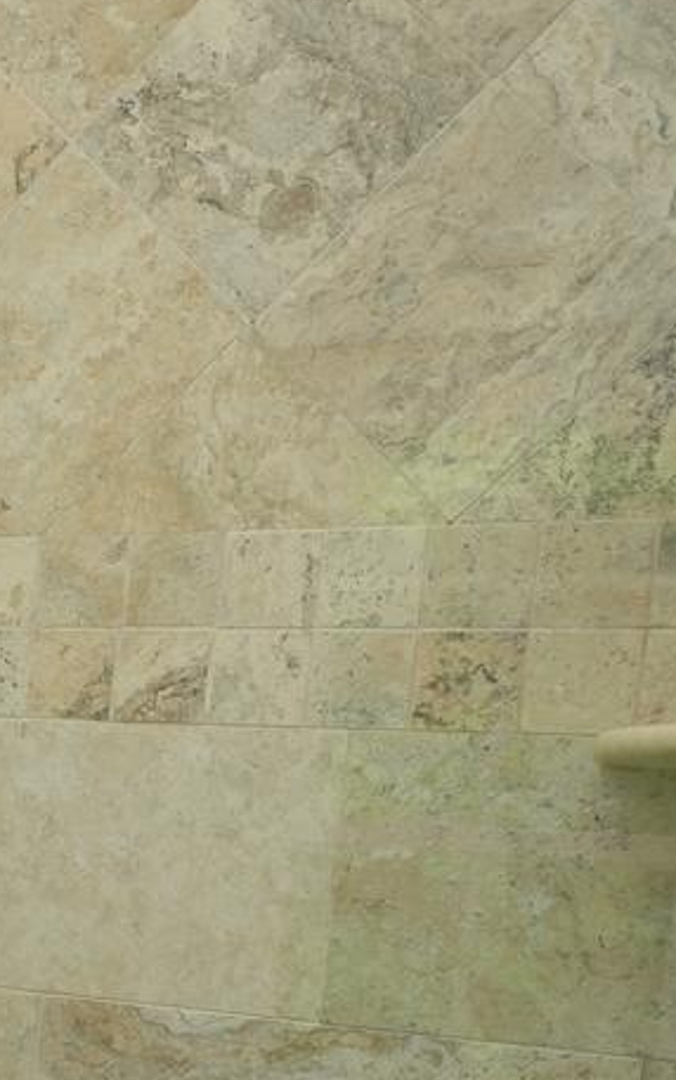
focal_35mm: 73
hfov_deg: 14.4
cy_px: 1124
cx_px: -730
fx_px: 2150
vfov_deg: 26.4
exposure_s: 1/60
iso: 250
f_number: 2.8
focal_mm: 16
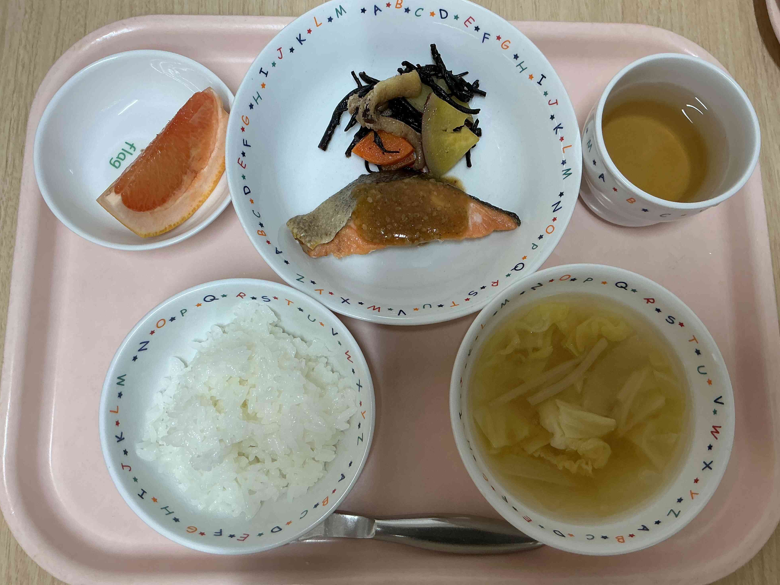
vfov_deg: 46.8
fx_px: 676
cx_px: 383
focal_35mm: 30
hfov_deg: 60.0
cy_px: 289
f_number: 1.8
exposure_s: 1/60
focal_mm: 3
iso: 40
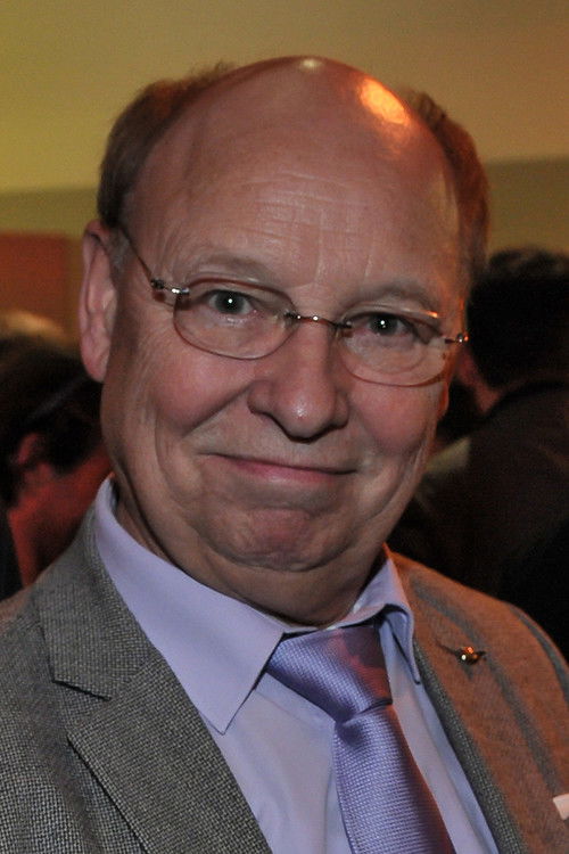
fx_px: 853
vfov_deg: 53.1
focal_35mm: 36
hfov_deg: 36.9
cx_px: 284
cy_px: 427
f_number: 5.6
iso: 720
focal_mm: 24
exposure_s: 1/30
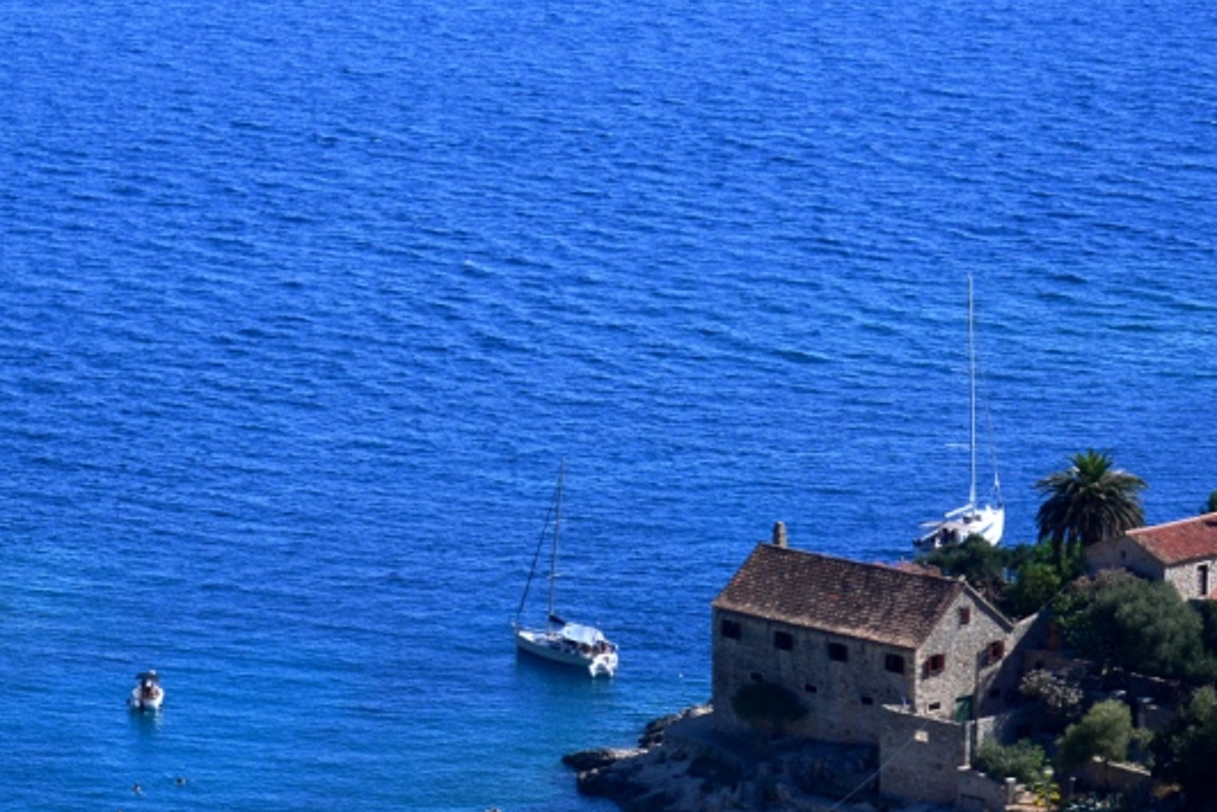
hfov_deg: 13.6
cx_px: 313
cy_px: 470
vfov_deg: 9.2
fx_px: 5072
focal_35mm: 150
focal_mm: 52
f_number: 6.3
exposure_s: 1/400
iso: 200
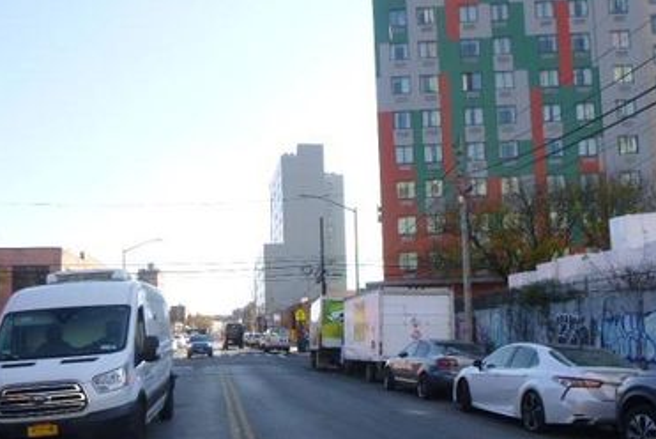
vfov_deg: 37.5
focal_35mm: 35
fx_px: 638
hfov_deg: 54.4
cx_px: 322
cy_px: 289
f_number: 3.9
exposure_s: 1/200
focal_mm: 4.5
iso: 100
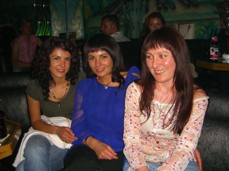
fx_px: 251
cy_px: 86
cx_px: 114
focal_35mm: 38
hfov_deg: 49.0
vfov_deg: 37.7
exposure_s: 1/60
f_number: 2.8
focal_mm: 7.9
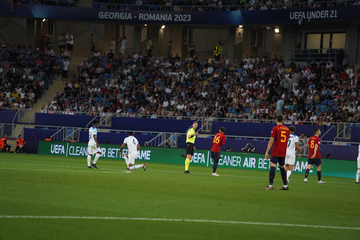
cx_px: 180
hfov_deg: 10.3
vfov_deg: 6.9
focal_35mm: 200
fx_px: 2000
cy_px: 120
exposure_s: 1/1000
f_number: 4
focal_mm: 200
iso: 2000
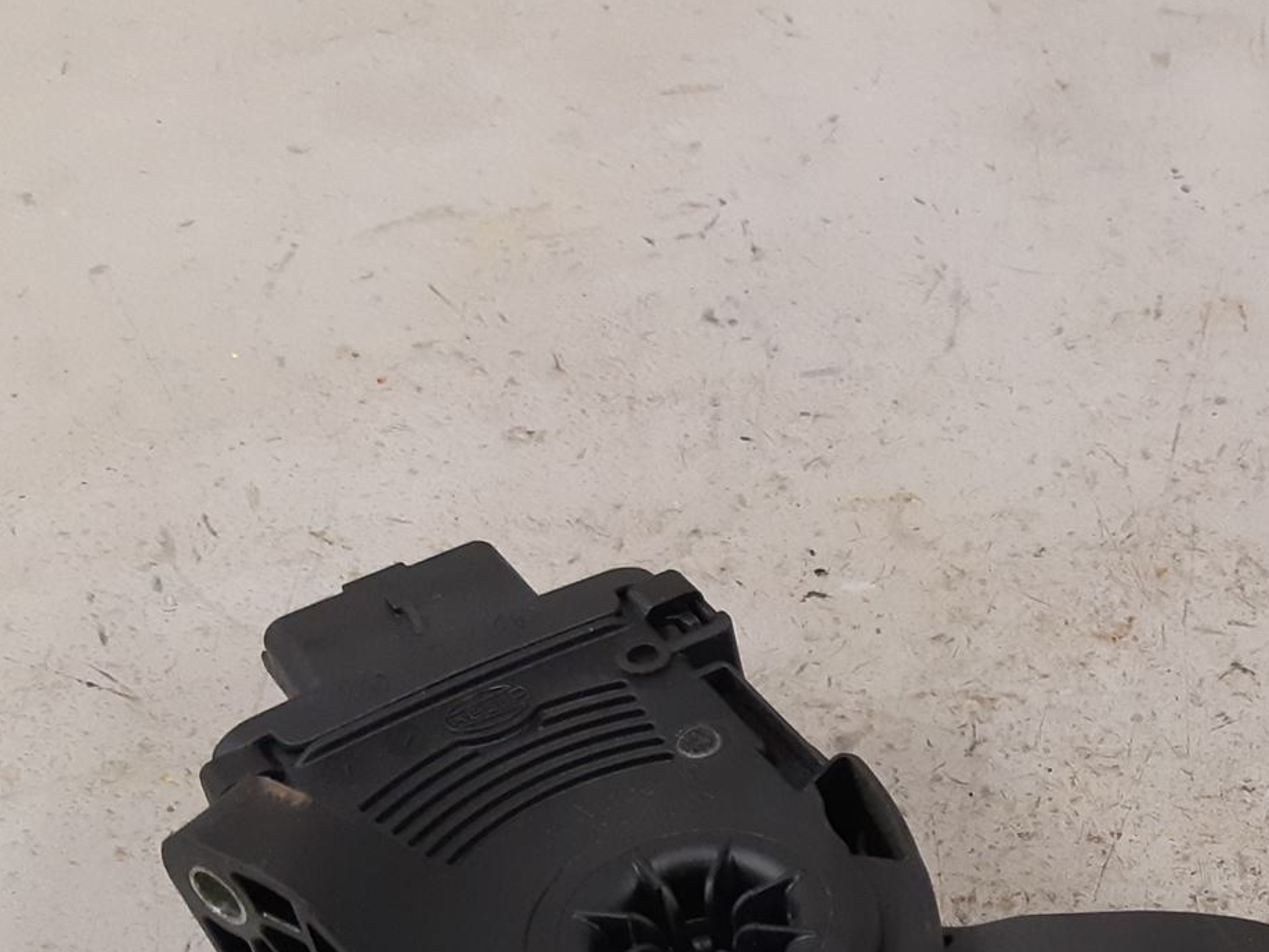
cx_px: 1218
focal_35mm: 58
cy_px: 1022
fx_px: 2127
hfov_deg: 31.2
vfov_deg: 23.8
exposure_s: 1/50
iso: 250
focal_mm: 3.93
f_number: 1.7
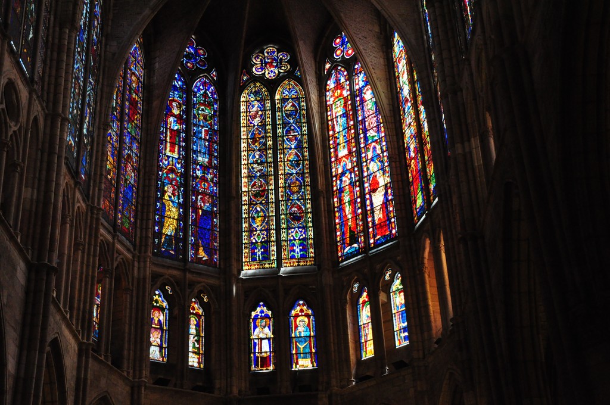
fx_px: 965
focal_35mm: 57
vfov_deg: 23.7
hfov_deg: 35.1
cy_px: 202
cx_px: 305
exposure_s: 1/80
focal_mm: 38
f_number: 4.2
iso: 2000
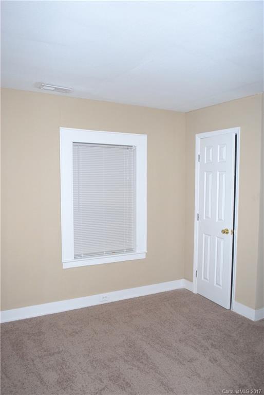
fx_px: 296
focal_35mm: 27
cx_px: 132
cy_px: 198
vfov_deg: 67.3
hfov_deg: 48.0
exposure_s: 1/60
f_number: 3.5
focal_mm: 18
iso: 200
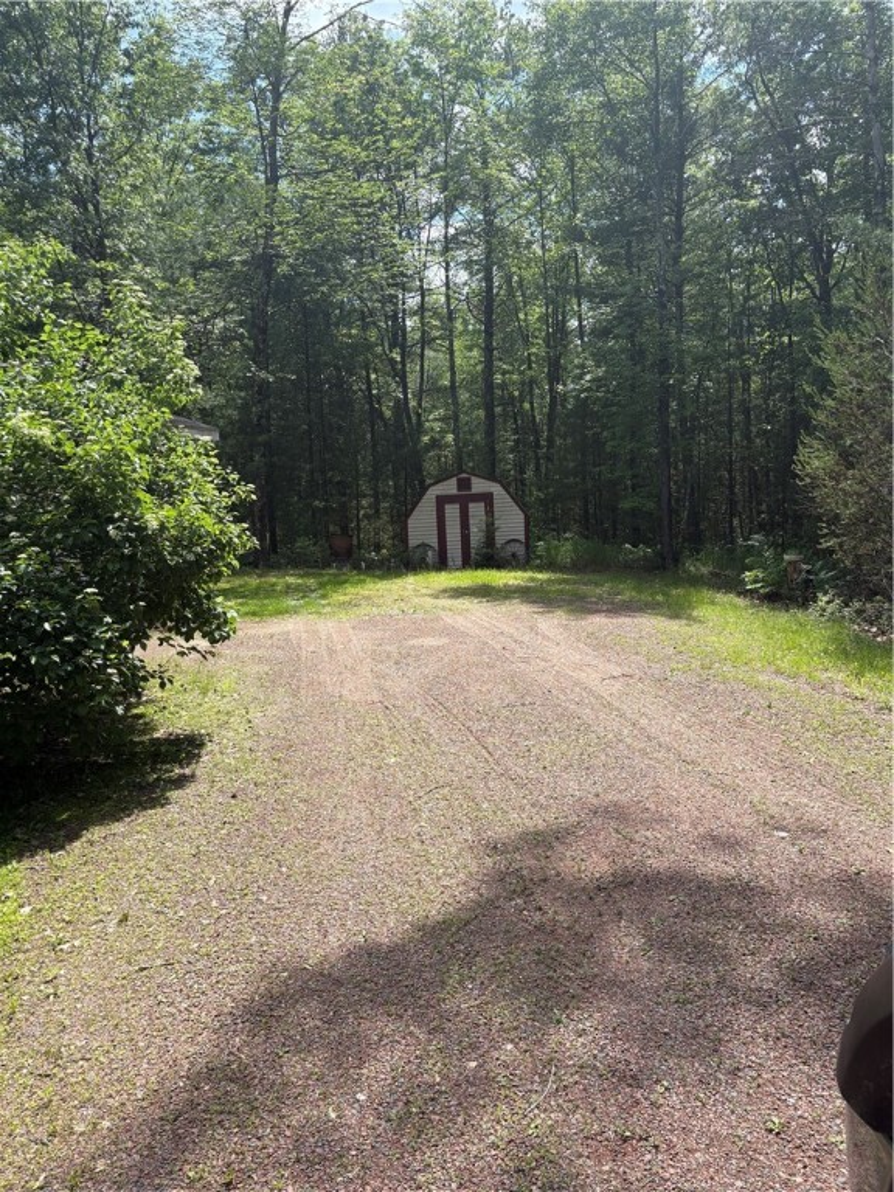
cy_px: 596
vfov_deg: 67.3
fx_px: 895
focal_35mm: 26
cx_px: 447
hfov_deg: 53.1
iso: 50
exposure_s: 1/1550
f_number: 1.6
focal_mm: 5.96
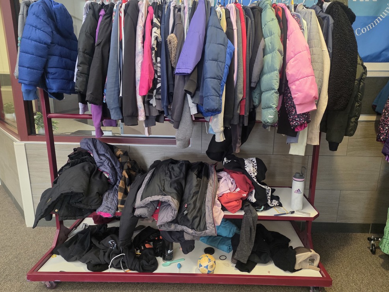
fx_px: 270
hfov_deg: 71.6
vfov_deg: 56.8
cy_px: 140
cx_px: 201
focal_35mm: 24
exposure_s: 1/120
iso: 400
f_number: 1.7
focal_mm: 6.25
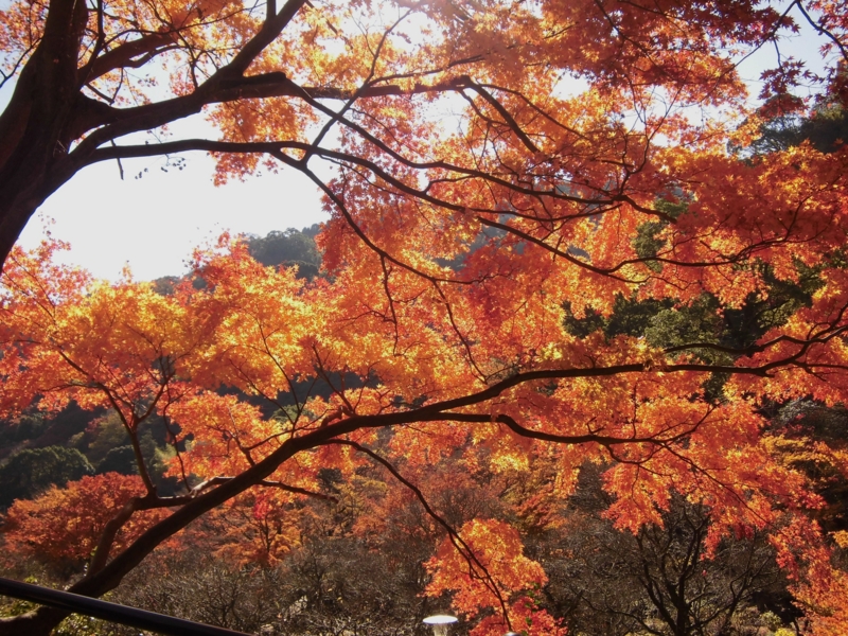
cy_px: 318
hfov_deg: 51.4
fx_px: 882
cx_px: 424
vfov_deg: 39.7
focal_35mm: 36
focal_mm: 6.4
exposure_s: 1/640
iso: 100
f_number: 3.1
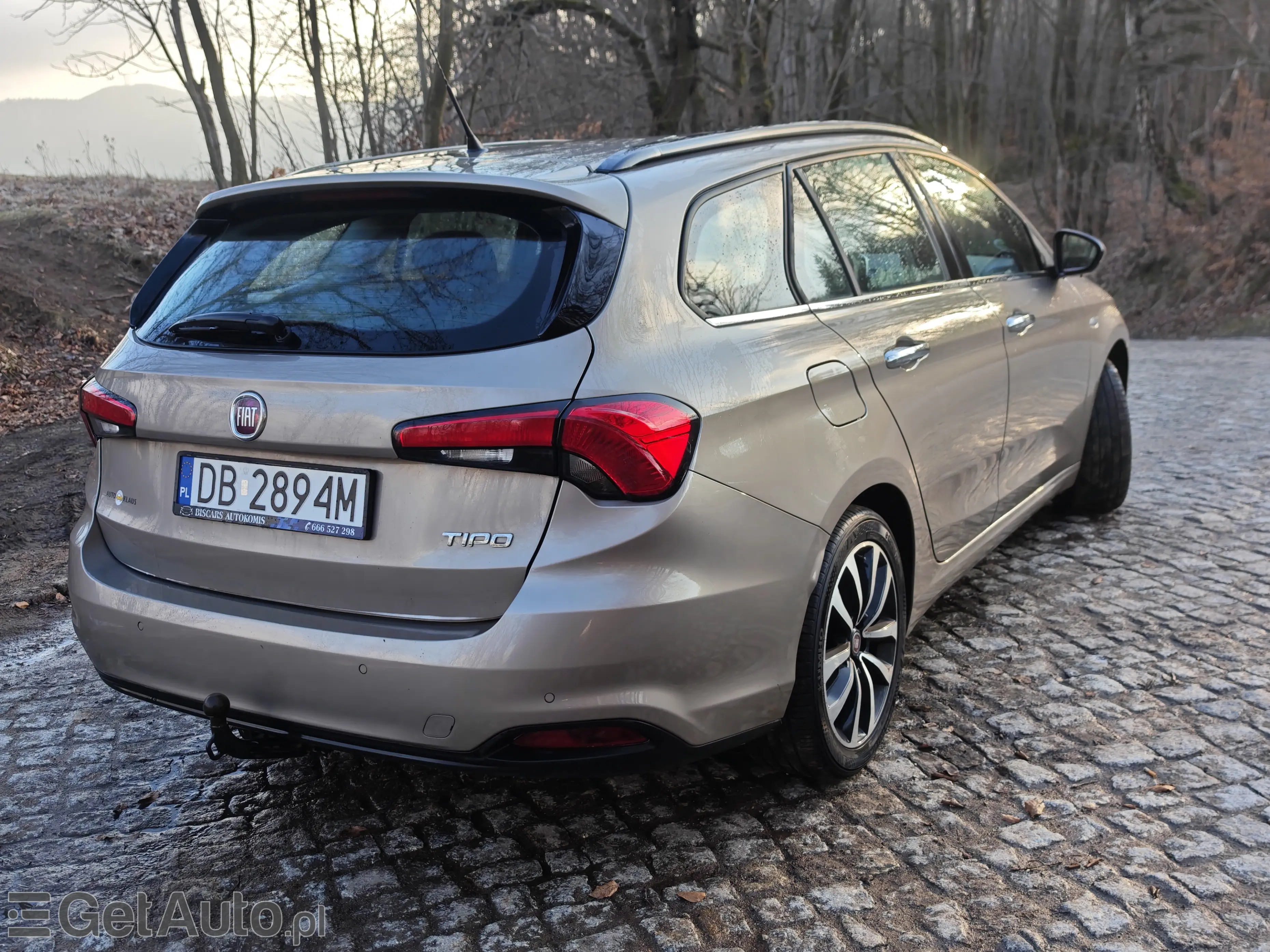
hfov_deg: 52.6
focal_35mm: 35
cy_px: 476
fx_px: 1284
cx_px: 635
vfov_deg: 40.7
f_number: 2
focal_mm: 8.72
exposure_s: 1/399
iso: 50
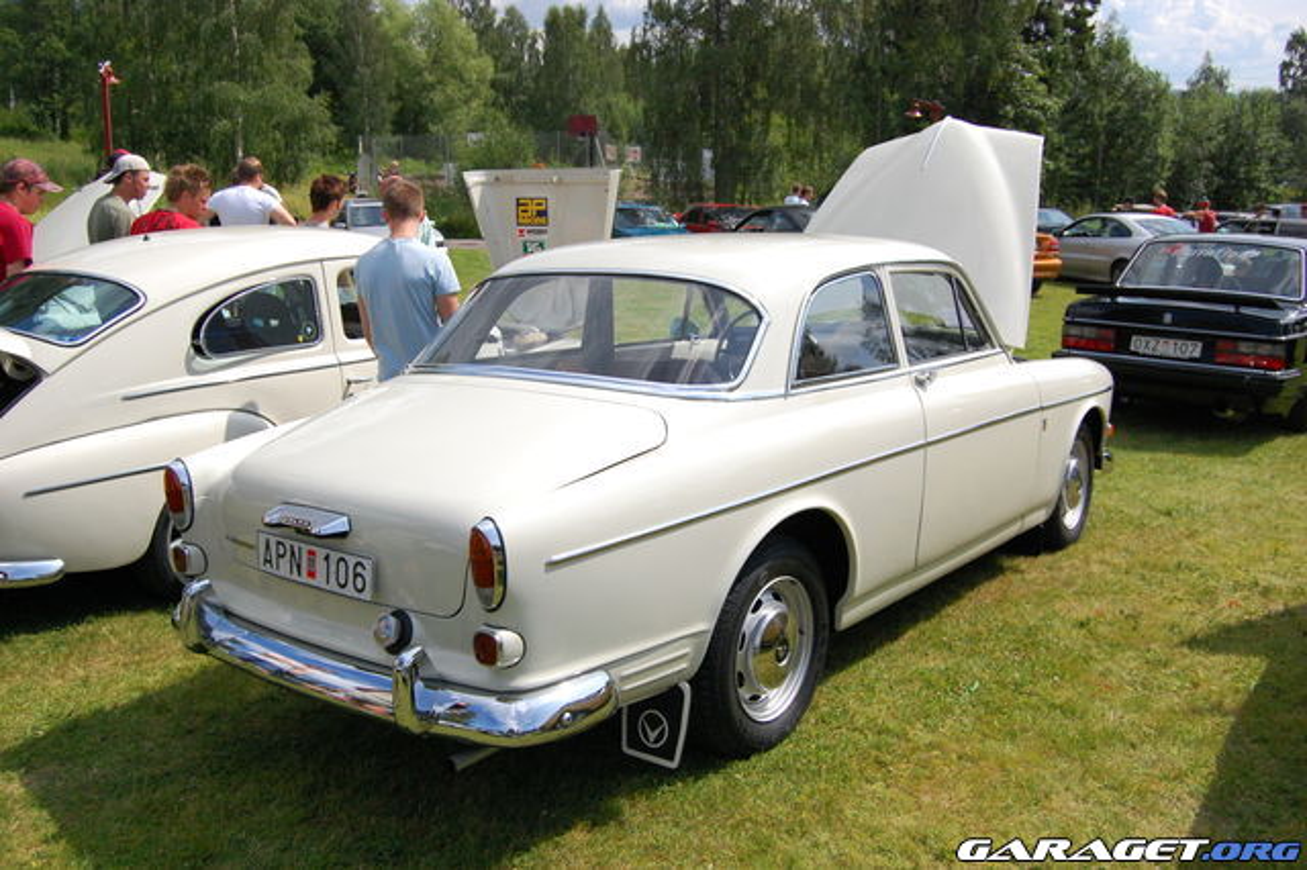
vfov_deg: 39.9
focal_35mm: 33
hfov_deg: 57.2
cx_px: 654
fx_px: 1197
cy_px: 435
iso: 800
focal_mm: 22
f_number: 5.6
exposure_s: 1/4000
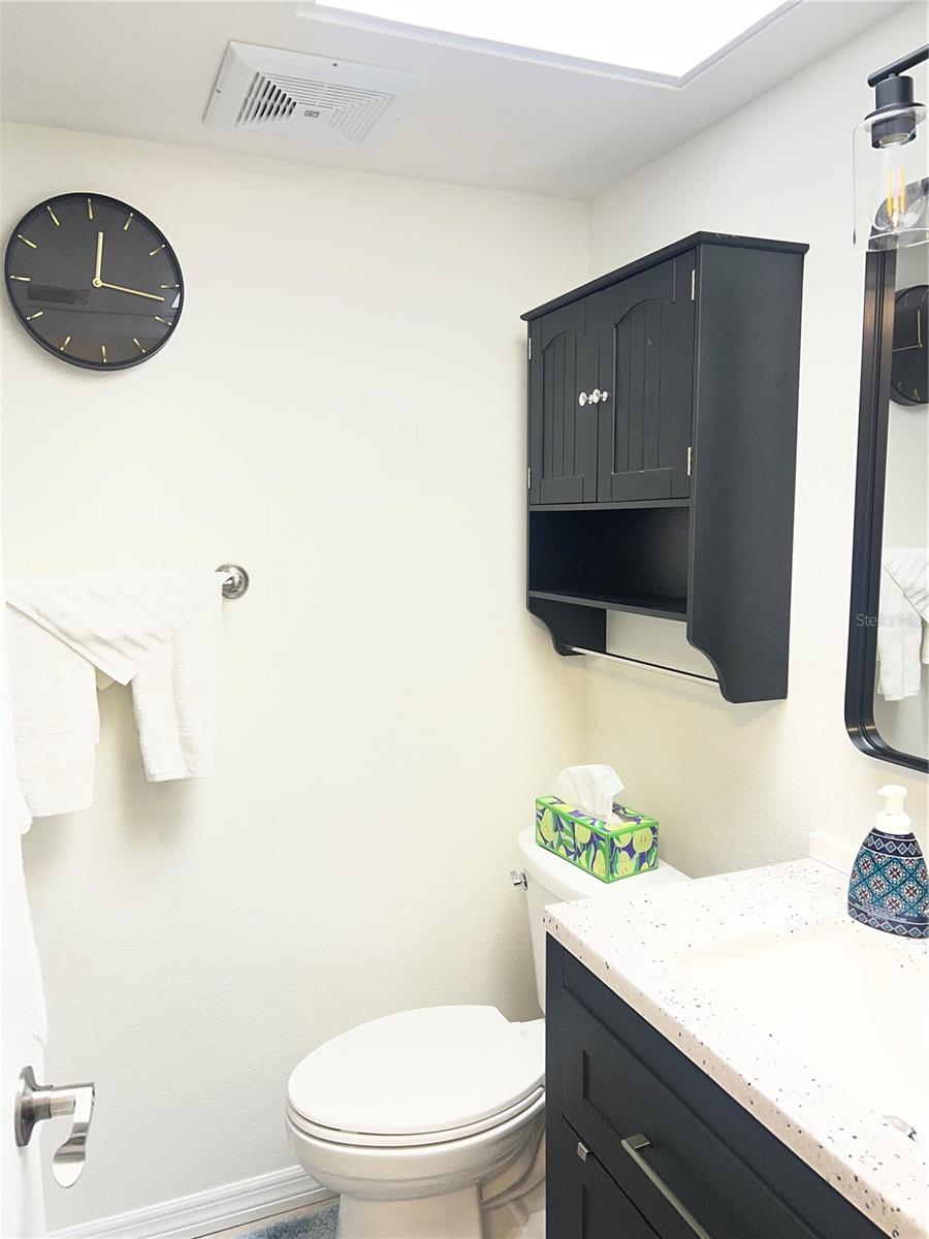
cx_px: 464
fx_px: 930
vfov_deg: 67.3
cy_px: 620
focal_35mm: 26
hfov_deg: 53.1
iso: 80
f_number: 1.5
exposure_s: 1/120
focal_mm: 5.7
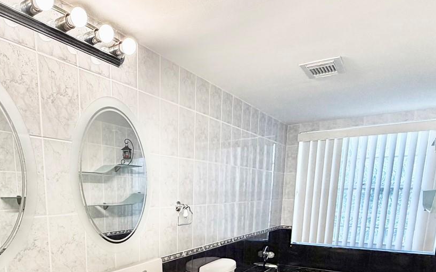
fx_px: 345
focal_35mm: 29
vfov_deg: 39.0
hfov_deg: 63.0
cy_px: 261
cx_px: 146
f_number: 2.2
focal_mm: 2.22
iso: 200
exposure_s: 1/121
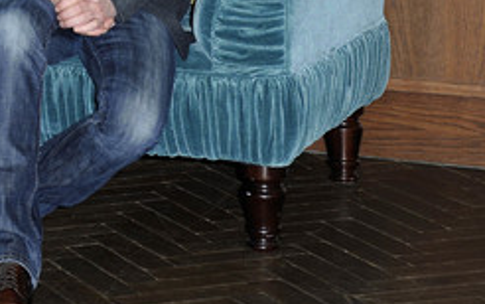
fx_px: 2367
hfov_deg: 11.6
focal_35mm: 179
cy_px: -65
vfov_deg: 7.3
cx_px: 25
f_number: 5.6
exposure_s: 1/160
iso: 800
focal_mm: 72
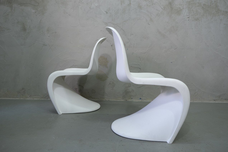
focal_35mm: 24
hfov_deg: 73.7
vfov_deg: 53.1
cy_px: 76
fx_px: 152
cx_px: 114
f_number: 4
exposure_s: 1/20
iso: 400
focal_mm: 16
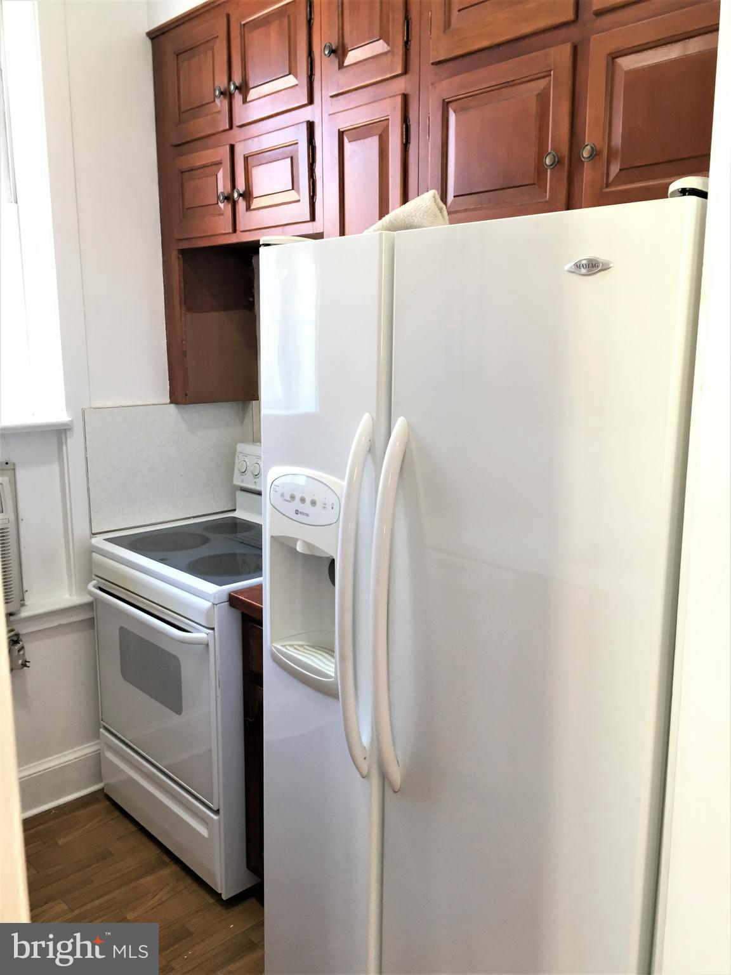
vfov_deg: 61.7
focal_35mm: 29
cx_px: 366
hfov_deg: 48.2
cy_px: 488
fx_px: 817
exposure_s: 1/30
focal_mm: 4.15
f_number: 2.2
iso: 100
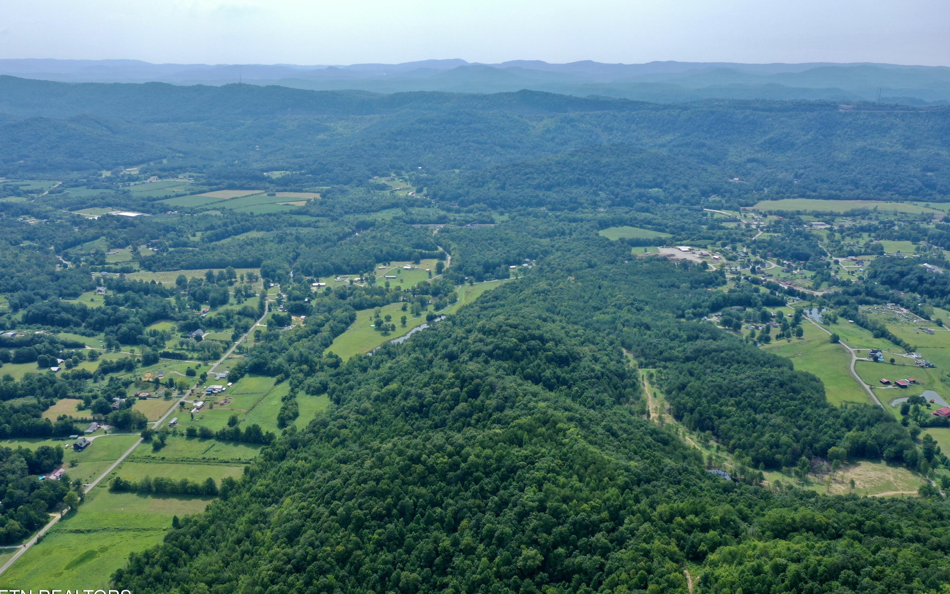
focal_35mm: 29
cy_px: 305
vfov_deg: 43.1
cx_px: 478
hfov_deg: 64.6
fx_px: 751
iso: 100
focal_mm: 10.26
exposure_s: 1/100
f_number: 6.3
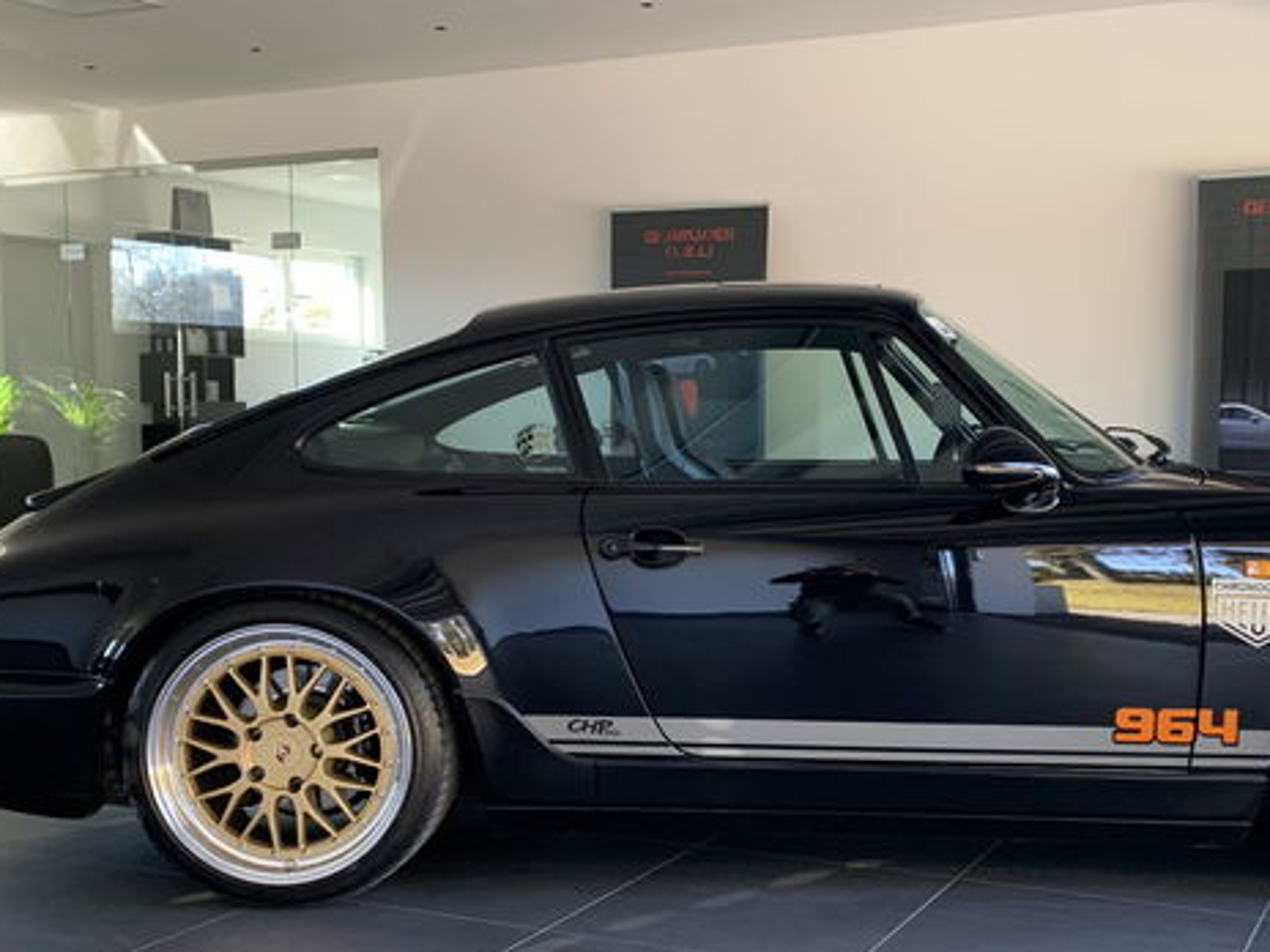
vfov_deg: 33.5
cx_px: 816
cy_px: 555
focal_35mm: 43
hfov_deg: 43.4
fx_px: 1578
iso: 100
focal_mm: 4.25
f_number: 1.8
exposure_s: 1/60
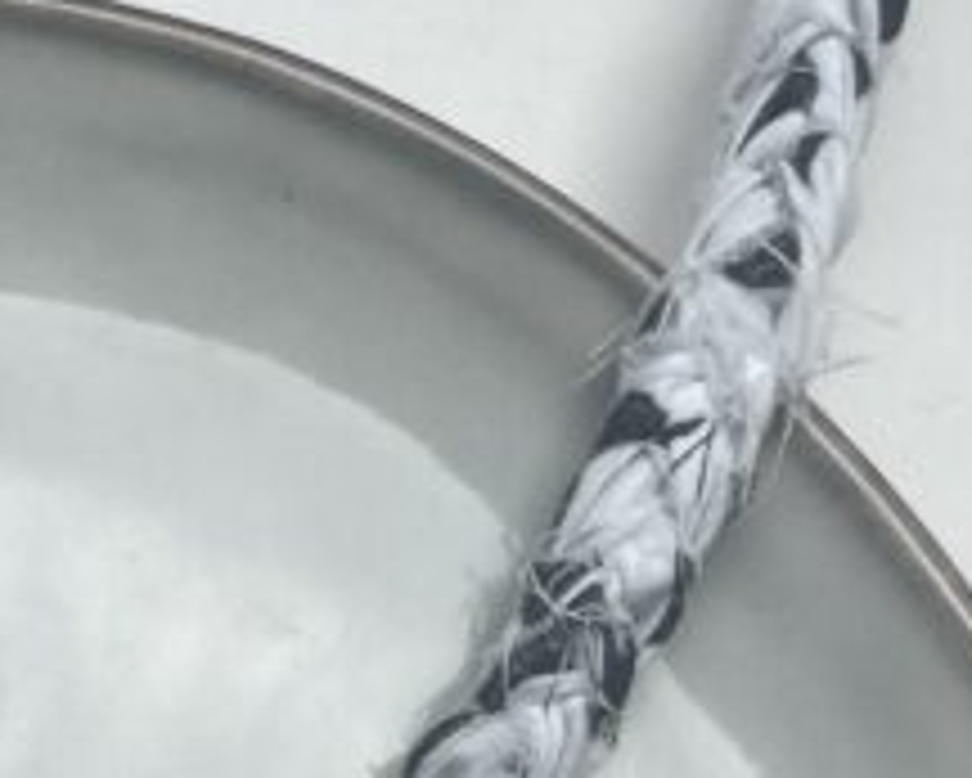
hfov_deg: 19.4
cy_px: 1174
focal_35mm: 94
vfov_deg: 15.1
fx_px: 2705
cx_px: -135
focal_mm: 4.2
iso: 32
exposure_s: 1/1103
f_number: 1.6
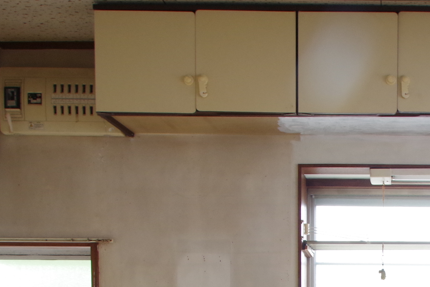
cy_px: 349
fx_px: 526
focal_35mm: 44
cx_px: 396
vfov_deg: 26.8
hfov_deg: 40.7
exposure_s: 1/15
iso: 800
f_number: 8
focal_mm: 10
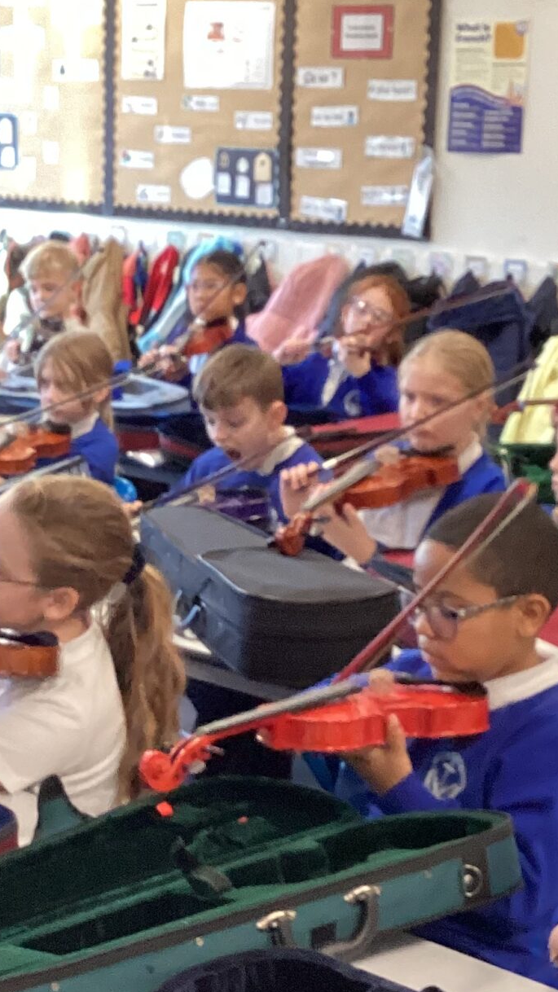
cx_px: 223
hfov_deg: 17.0
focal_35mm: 71
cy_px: 572
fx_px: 1868
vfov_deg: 29.7
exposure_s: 1/60
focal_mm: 3.3
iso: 200
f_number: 2.4
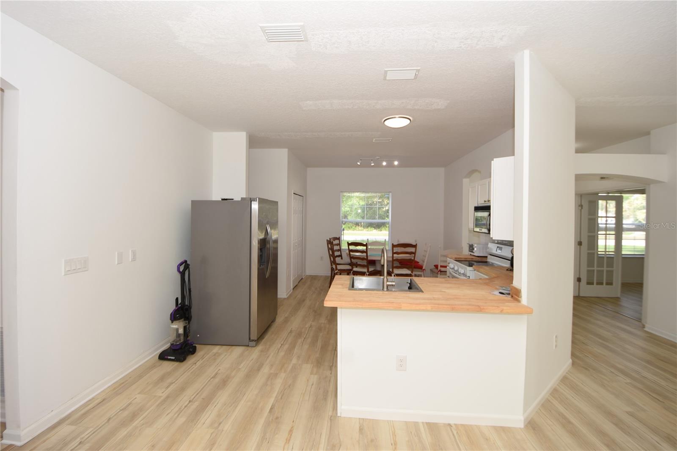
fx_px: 282
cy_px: 226
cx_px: 338
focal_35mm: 15
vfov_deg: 77.3
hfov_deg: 100.4
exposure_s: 1/60
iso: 100
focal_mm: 10
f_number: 4
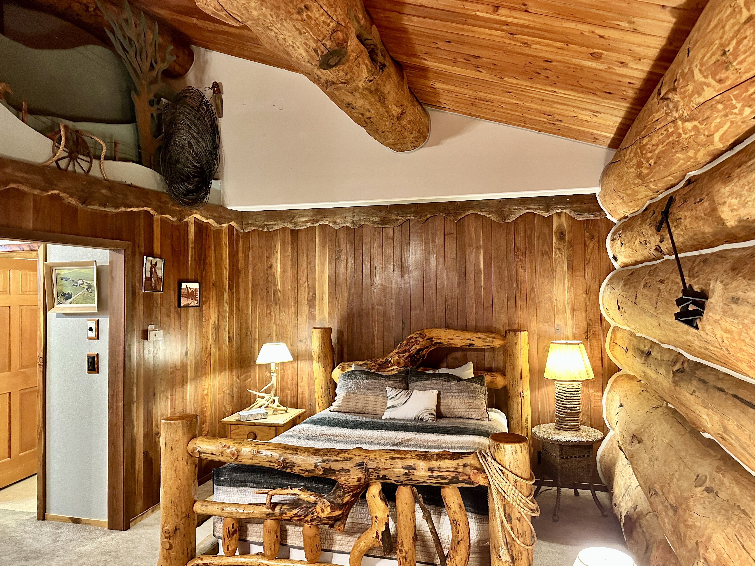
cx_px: 378
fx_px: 545
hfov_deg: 69.4
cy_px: 277
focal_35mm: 25
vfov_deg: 54.9
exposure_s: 1/40
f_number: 1.78
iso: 640
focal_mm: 6.86
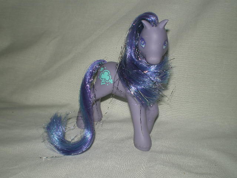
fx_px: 260
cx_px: 118
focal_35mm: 38
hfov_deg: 49.0
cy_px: 89
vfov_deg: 37.7
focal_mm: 6.3
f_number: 4.6
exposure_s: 1/30
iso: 64
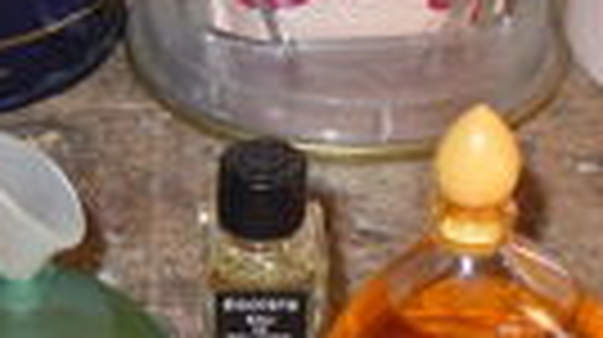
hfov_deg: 18.3
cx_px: 207
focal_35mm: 117
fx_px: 1868
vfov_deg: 10.3
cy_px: 153
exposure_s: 1/30
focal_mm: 5.4
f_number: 3.5
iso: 160
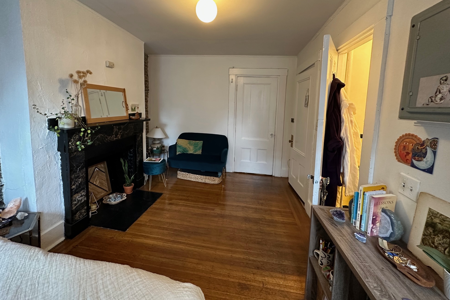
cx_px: 219
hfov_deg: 100.4
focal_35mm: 15
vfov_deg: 76.8
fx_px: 188
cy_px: 126
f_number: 2.2
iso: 320
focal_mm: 2.22
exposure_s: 1/60
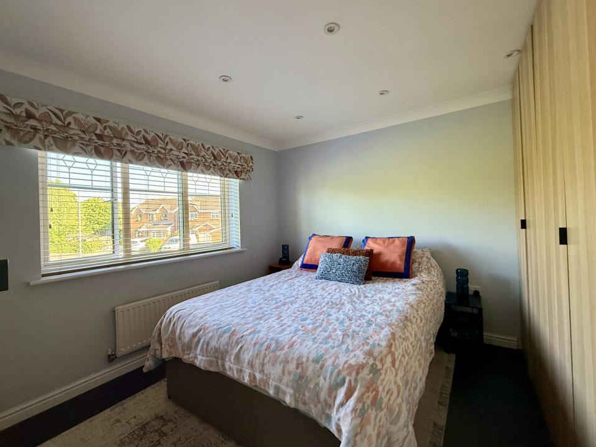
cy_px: 215
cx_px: 309
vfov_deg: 81.7
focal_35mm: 15
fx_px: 258
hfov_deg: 98.1
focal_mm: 2.22
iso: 320
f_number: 2.2
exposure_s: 1/99
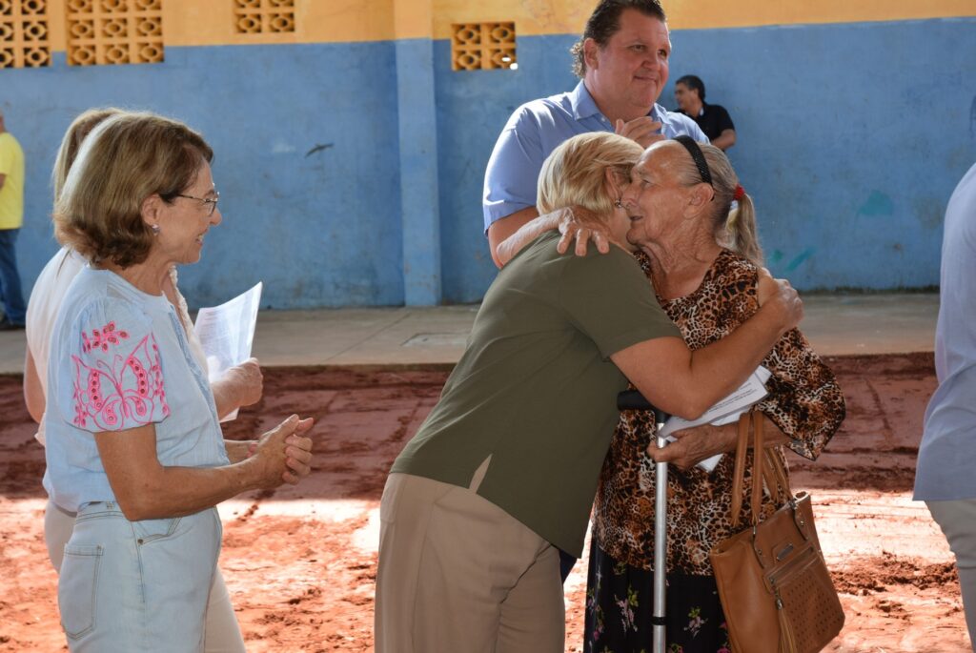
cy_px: 326
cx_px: 488
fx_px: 1791
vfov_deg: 20.7
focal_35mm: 66
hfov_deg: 30.5
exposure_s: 1/125
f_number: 5.6
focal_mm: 44
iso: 160
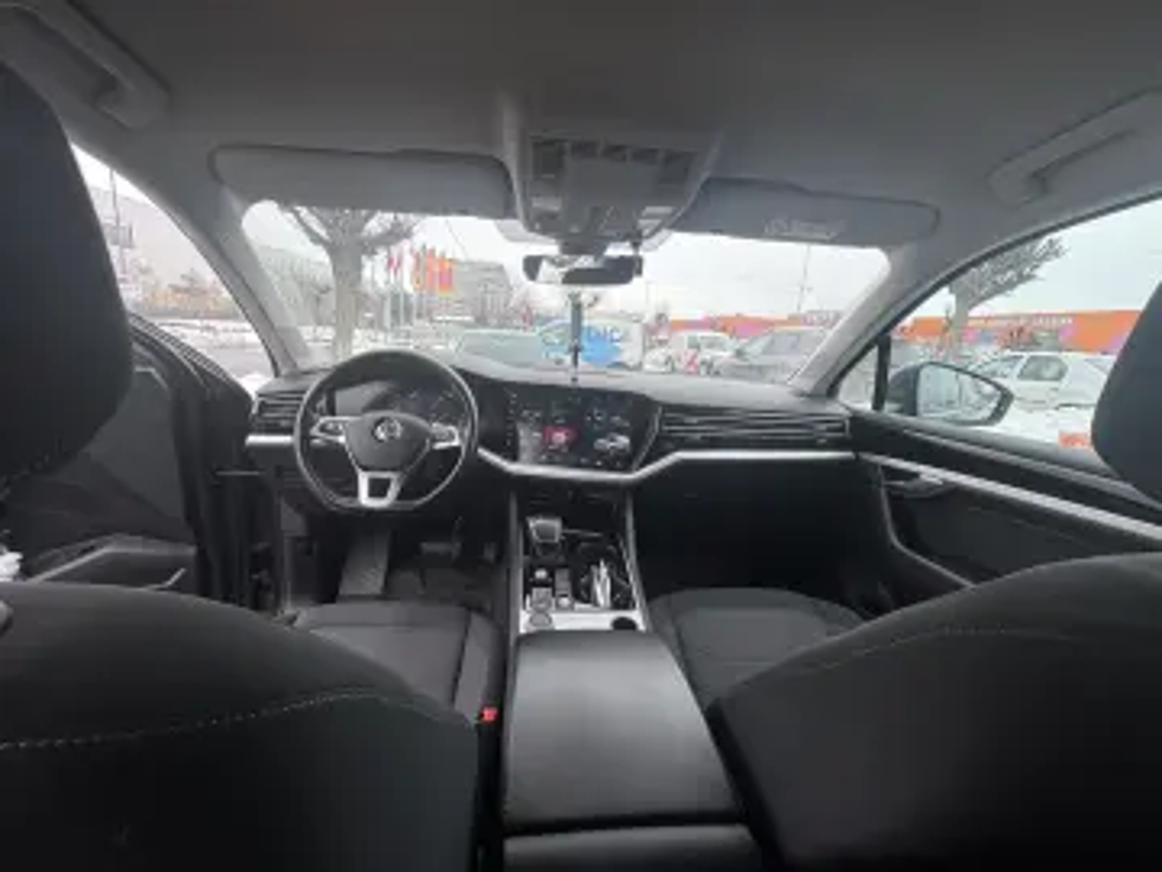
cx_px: 581
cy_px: 436
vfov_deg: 85.7
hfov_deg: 102.1
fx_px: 470
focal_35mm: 14
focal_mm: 2.22
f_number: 2.2
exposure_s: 1/264
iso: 40
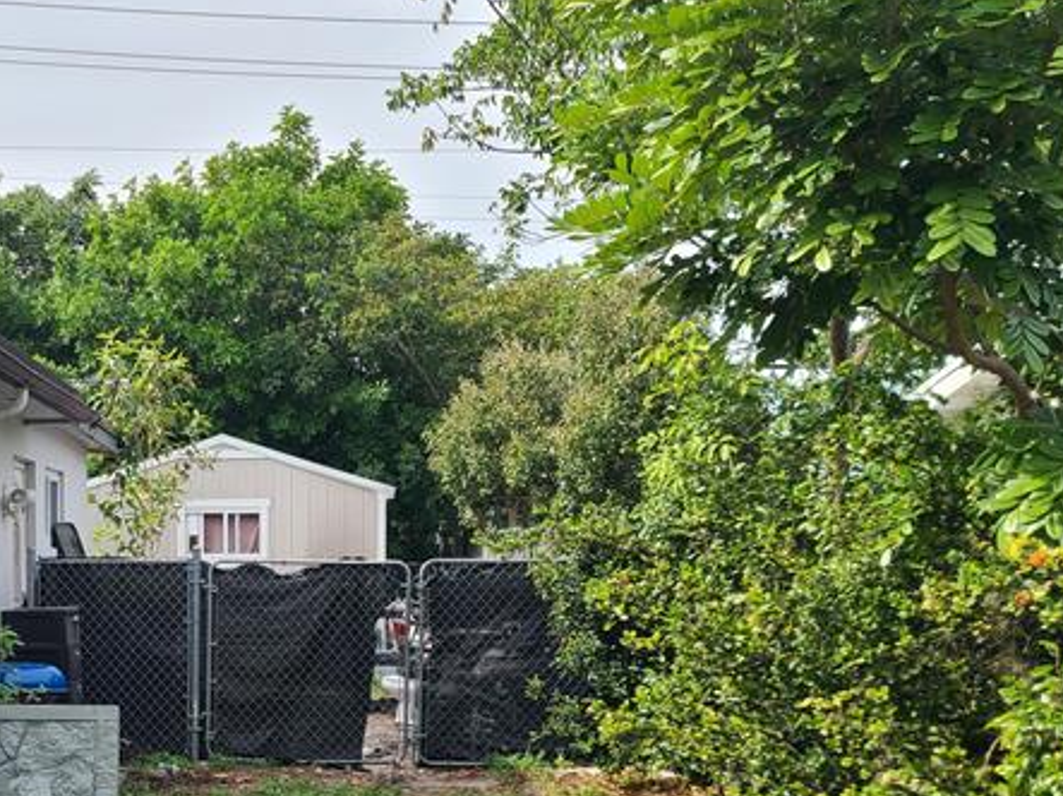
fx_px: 1443
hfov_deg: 38.9
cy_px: 691
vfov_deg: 29.8
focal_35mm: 47
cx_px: 209
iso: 40
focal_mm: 5.4
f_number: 1.8
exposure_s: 1/897
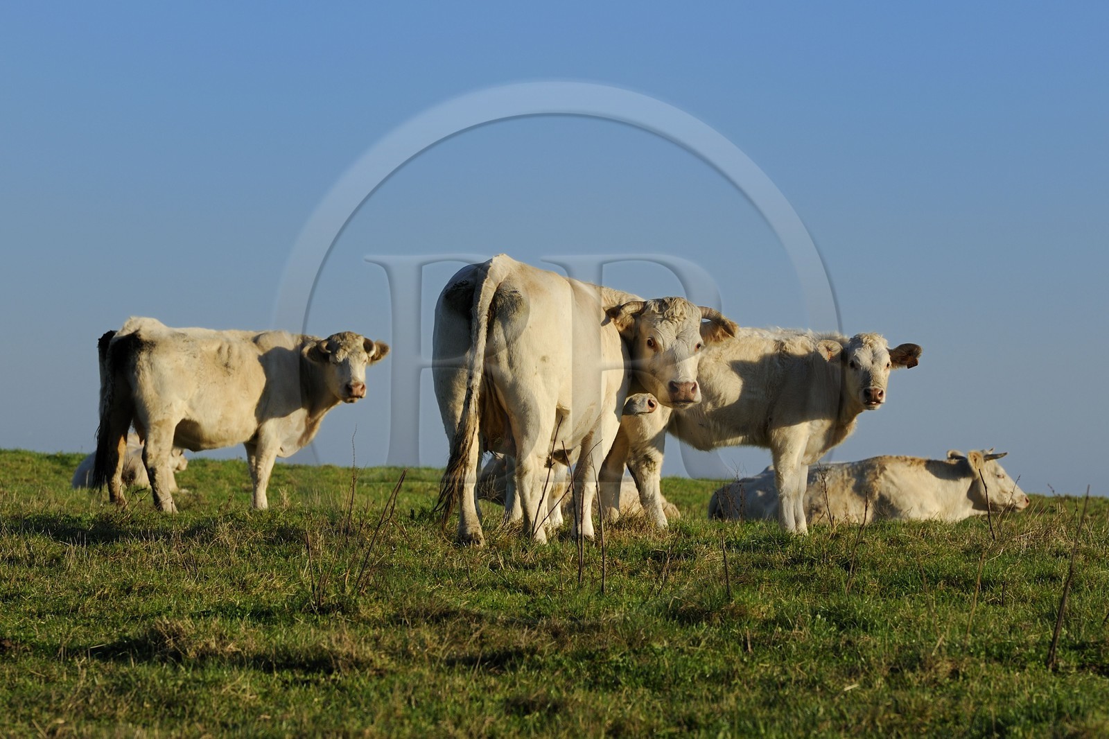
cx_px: 554
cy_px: 370
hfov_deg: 10.3
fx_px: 6159
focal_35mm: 200
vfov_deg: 6.9
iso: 200
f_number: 11
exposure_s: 1/400
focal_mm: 200
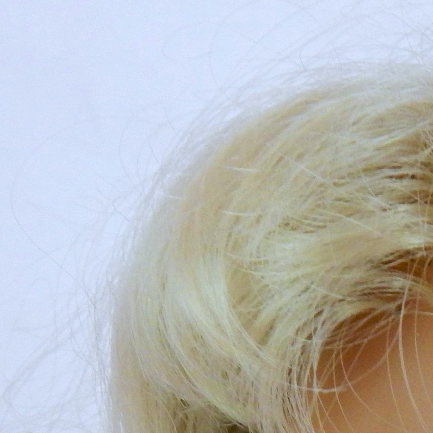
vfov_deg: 13.6
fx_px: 1727
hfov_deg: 14.1
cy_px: 622
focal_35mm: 122
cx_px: 417
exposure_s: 1/60
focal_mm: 6.1
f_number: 3.3
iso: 400
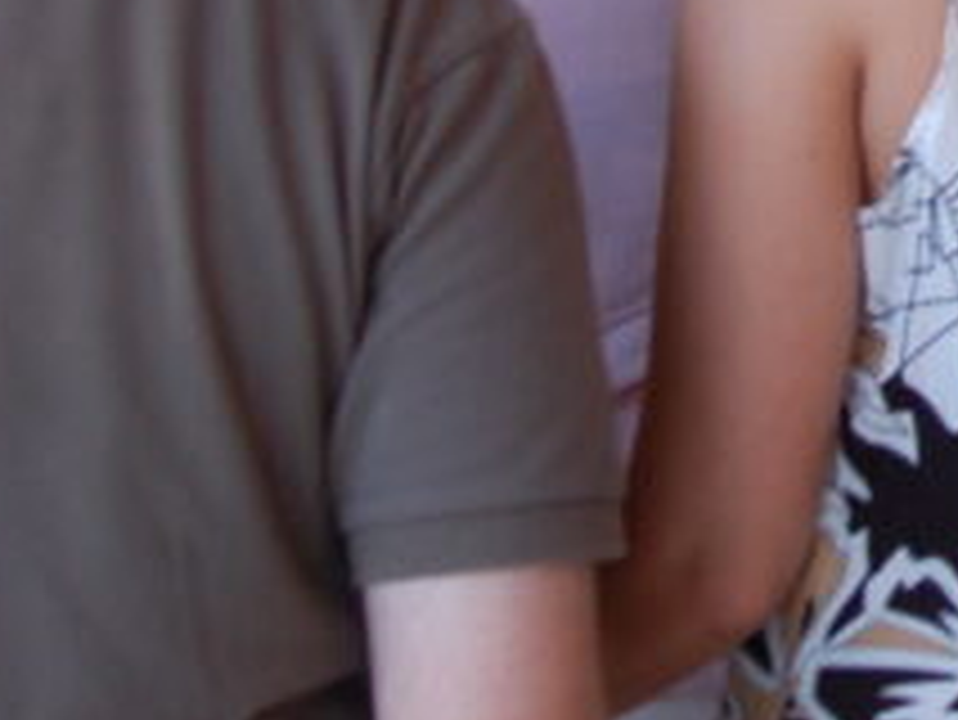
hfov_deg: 10.0
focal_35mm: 182
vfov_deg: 7.9
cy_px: -490
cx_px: 1952
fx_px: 5040
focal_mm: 28
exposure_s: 1/80
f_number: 4.5
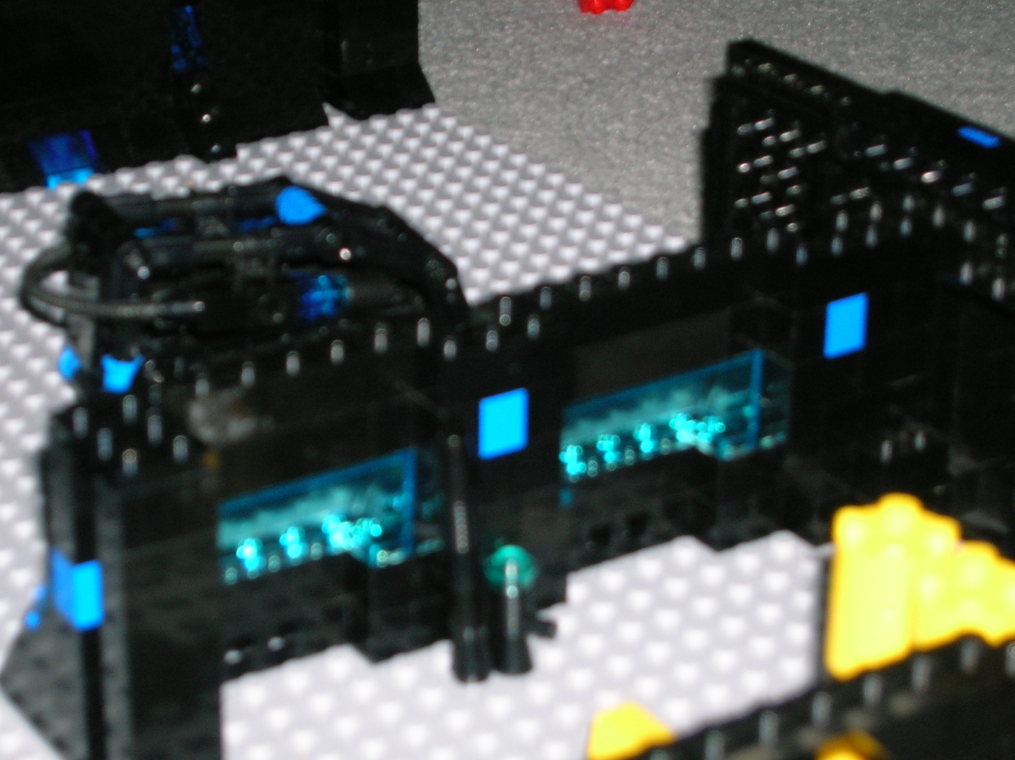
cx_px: 467
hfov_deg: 22.0
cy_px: 365
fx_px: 2608
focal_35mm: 89
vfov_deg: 16.6
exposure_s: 1/60.1
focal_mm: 11.7
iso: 50
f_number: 3.9
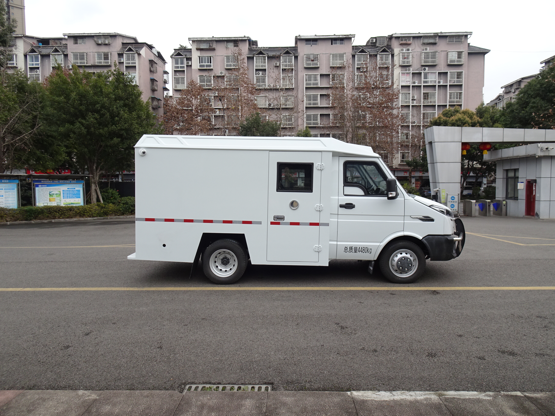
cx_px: 278
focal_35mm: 24
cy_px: 208
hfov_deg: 71.6
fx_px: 385
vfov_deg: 56.8
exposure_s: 1/500
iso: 80
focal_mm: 4.1
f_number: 3.5
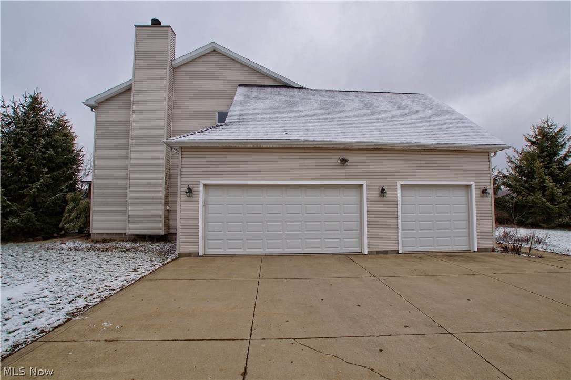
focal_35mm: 16
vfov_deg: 72.0
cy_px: 190
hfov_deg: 95.0
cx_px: 286
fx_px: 261
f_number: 8
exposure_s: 1/100
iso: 100
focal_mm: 11
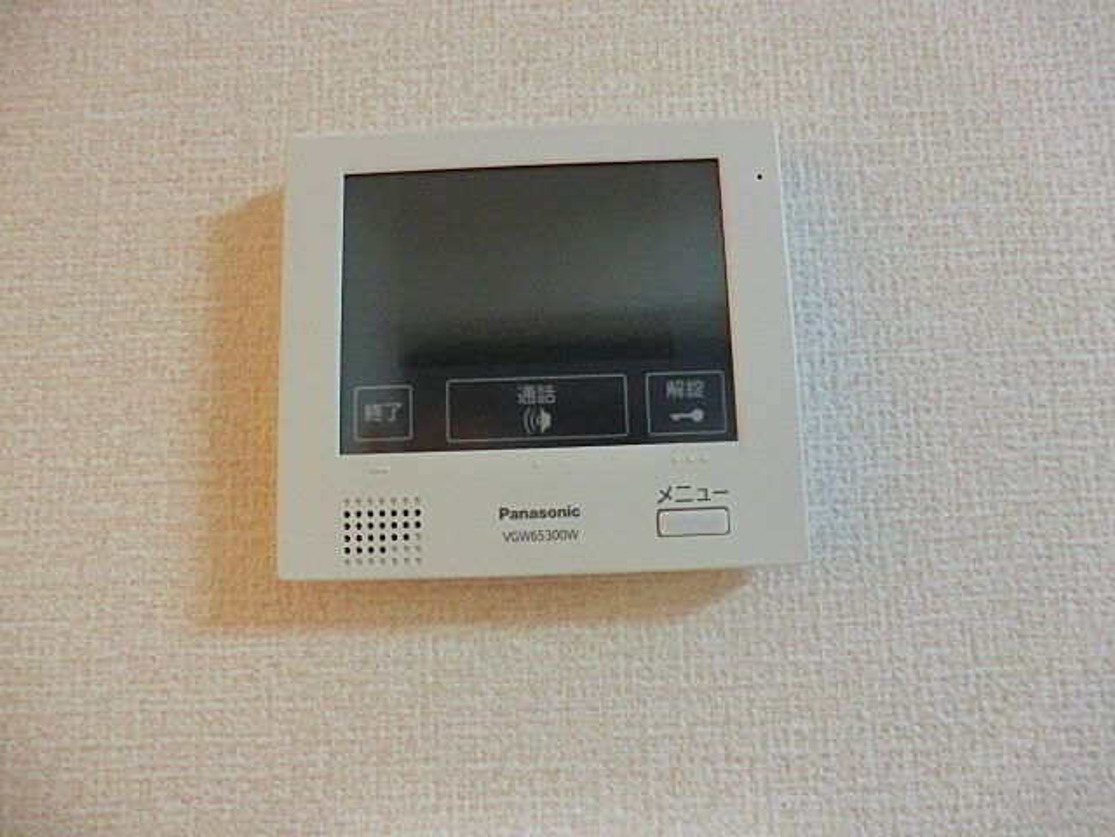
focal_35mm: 24
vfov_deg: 56.8
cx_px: 558
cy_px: 418
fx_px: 773
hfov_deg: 71.6
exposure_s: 1/40
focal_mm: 4.3
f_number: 3.2
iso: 800
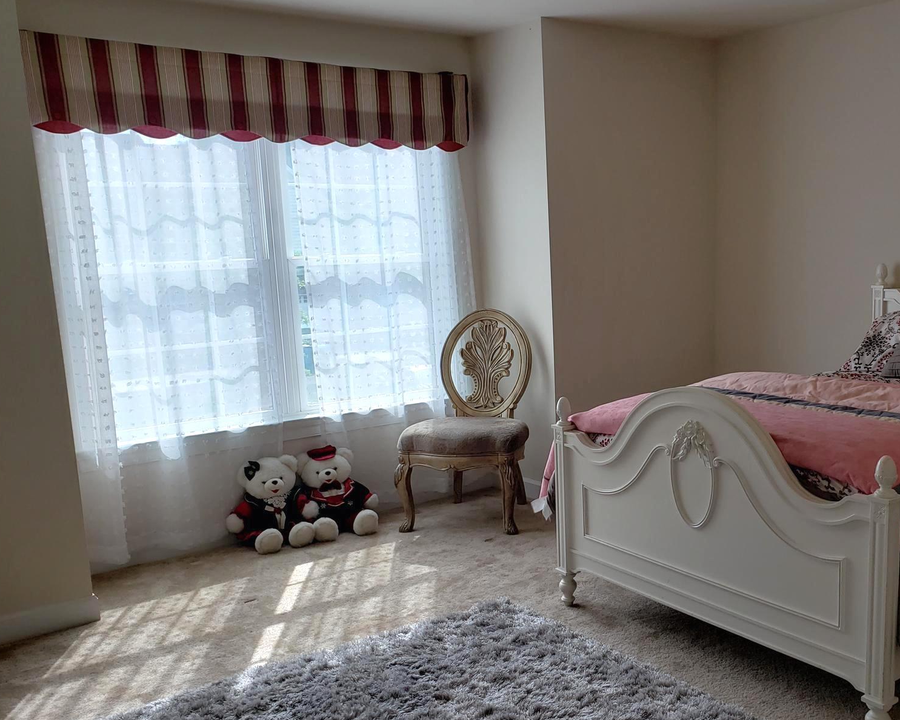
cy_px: 402
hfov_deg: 50.6
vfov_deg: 42.2
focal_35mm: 35
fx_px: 932
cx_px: 602
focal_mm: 4.3
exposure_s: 1/222
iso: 50
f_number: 2.4
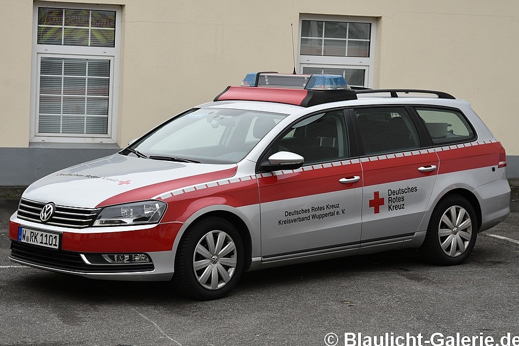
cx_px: 260
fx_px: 1240
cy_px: 173
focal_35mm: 86
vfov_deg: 15.9
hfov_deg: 23.6
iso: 400
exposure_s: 1/200
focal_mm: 85
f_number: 7.1
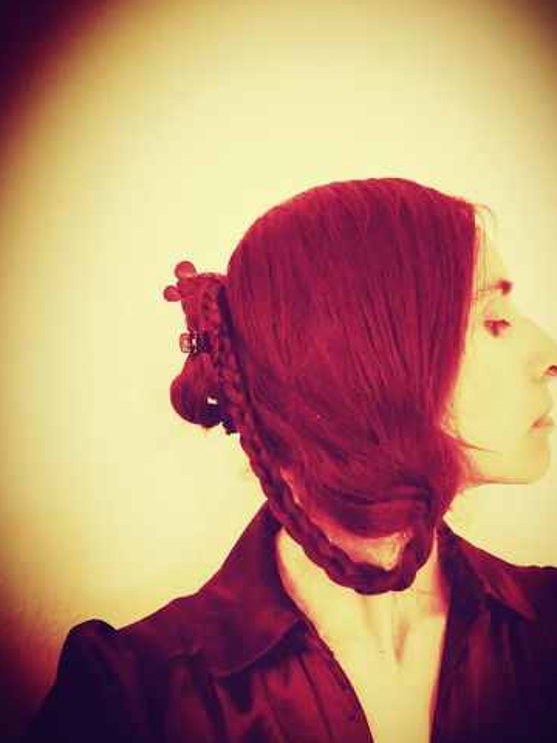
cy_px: 380
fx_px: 644
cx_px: 305
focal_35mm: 30
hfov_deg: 46.7
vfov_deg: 60.0
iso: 320
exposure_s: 1/25
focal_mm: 3.6
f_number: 2
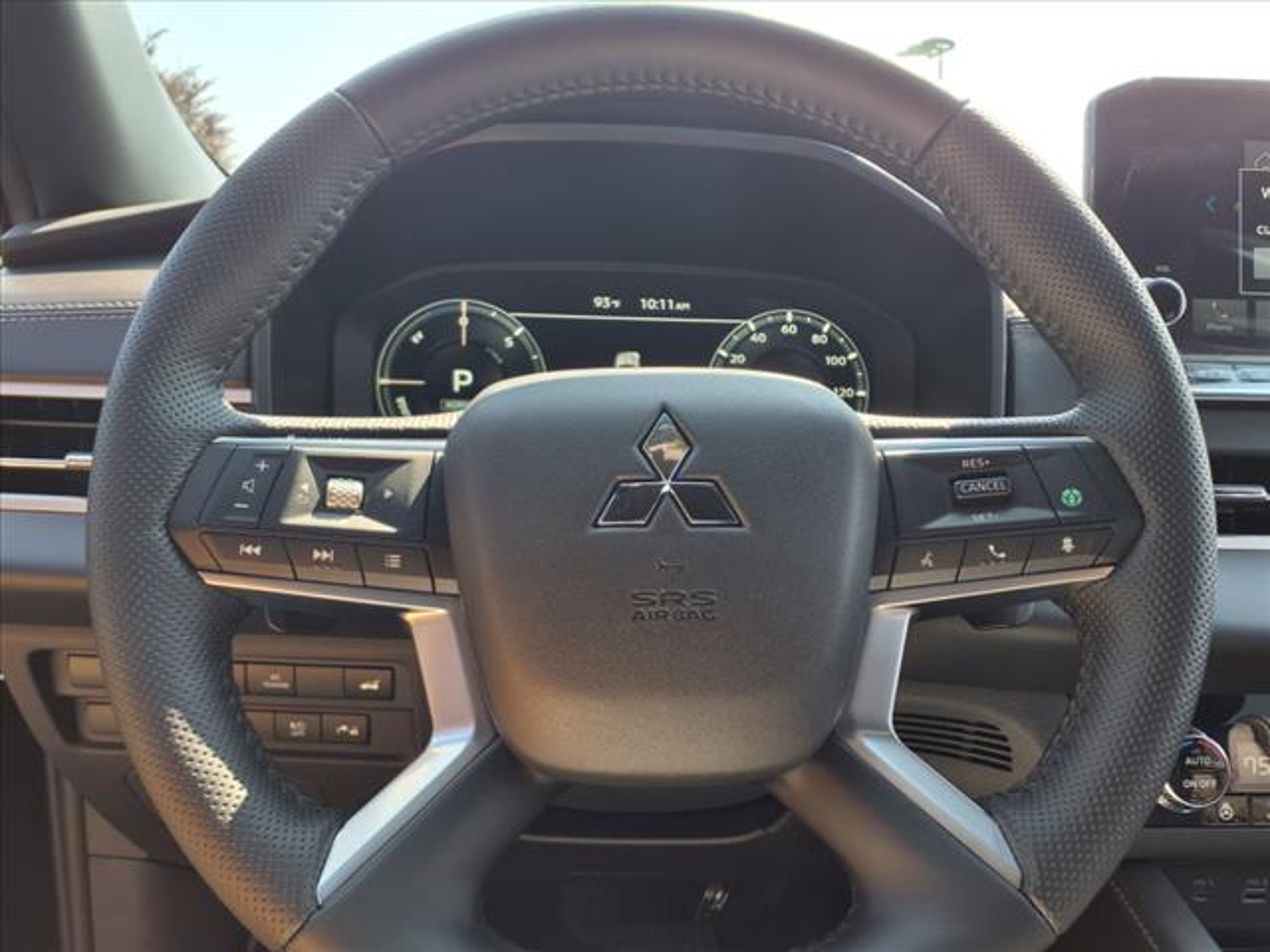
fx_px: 991
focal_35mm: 27
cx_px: 635
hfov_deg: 65.3
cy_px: 476
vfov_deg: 51.4
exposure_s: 1/120
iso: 40
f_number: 1.9
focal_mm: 3.58
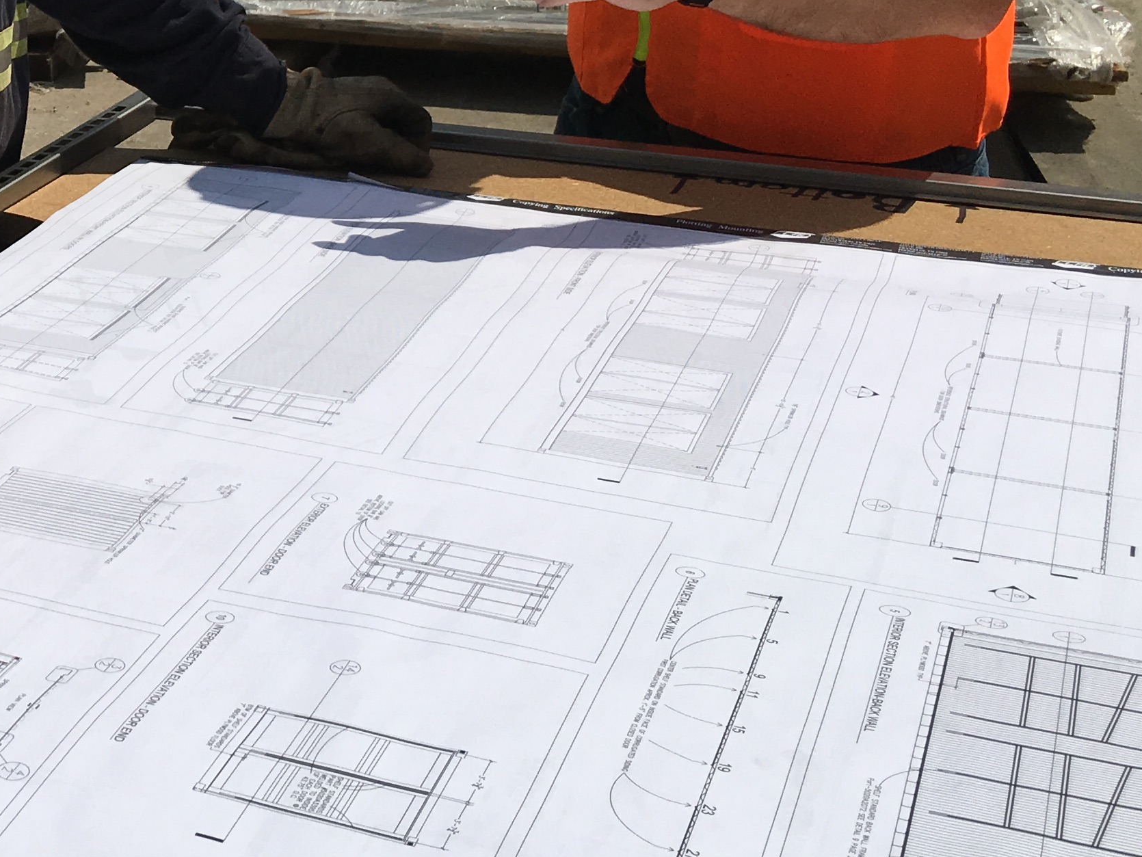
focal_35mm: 70
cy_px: 103
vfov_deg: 20.6
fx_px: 2310
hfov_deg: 26.1
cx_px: -51
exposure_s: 1/6410
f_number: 2.2
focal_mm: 4.15
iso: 25
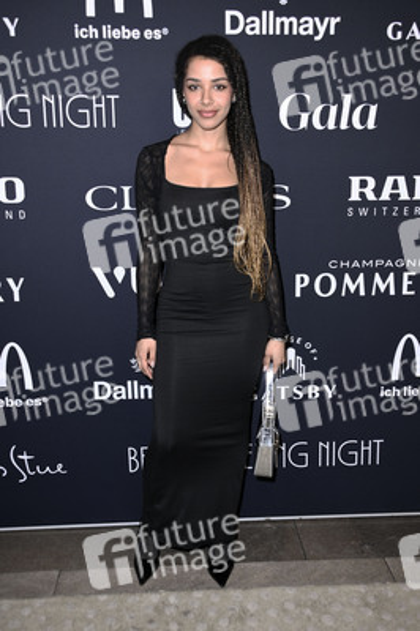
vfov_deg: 50.7
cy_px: 316
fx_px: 666
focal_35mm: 38
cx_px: 210
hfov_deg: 35.0
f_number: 5.6
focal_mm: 38
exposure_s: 1/250
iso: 500
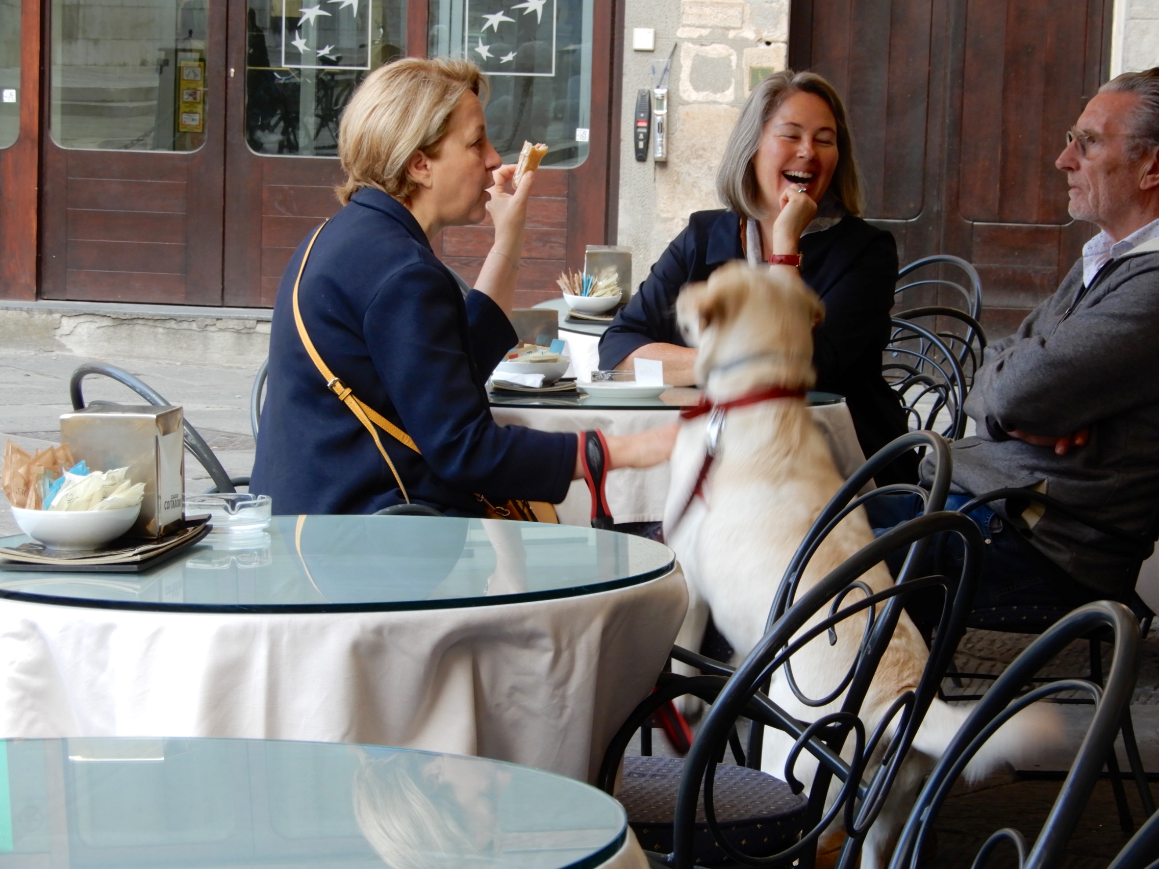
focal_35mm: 95
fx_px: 3181
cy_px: 434
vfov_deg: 15.6
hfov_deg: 20.7
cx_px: 580
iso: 140
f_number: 5
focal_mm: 16.9
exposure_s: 1/60
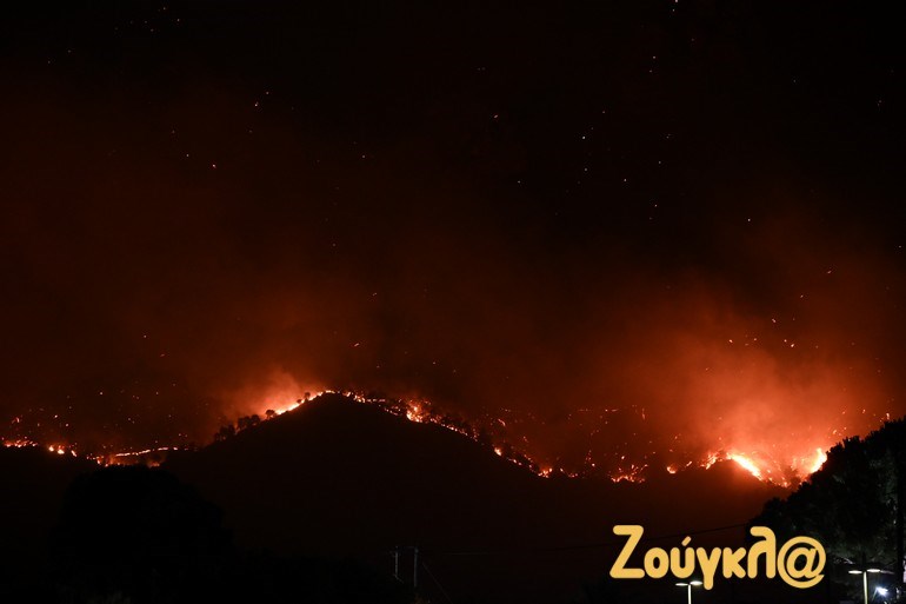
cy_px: 302
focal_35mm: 120
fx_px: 3019
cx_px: 453
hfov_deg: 17.1
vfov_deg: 11.4
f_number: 4.5
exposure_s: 1/25
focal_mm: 120
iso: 3200
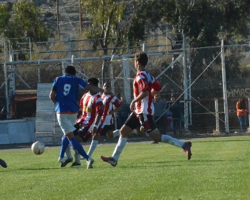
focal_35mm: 284
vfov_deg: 5.4
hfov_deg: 6.8
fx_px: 2101
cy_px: 99
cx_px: 55
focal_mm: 120
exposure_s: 1/1600
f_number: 20
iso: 6400
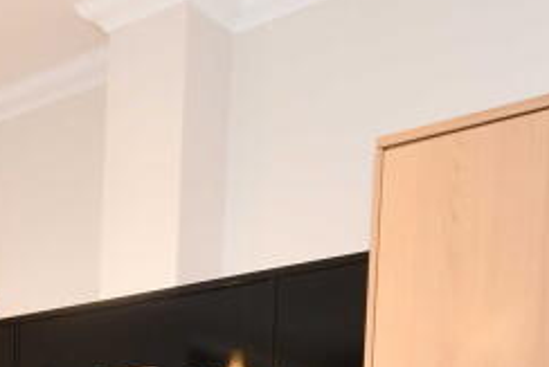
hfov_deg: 28.9
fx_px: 961
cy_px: 589
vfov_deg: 18.5
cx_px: -52
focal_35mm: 63
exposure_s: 1/60
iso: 1250
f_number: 4
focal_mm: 10
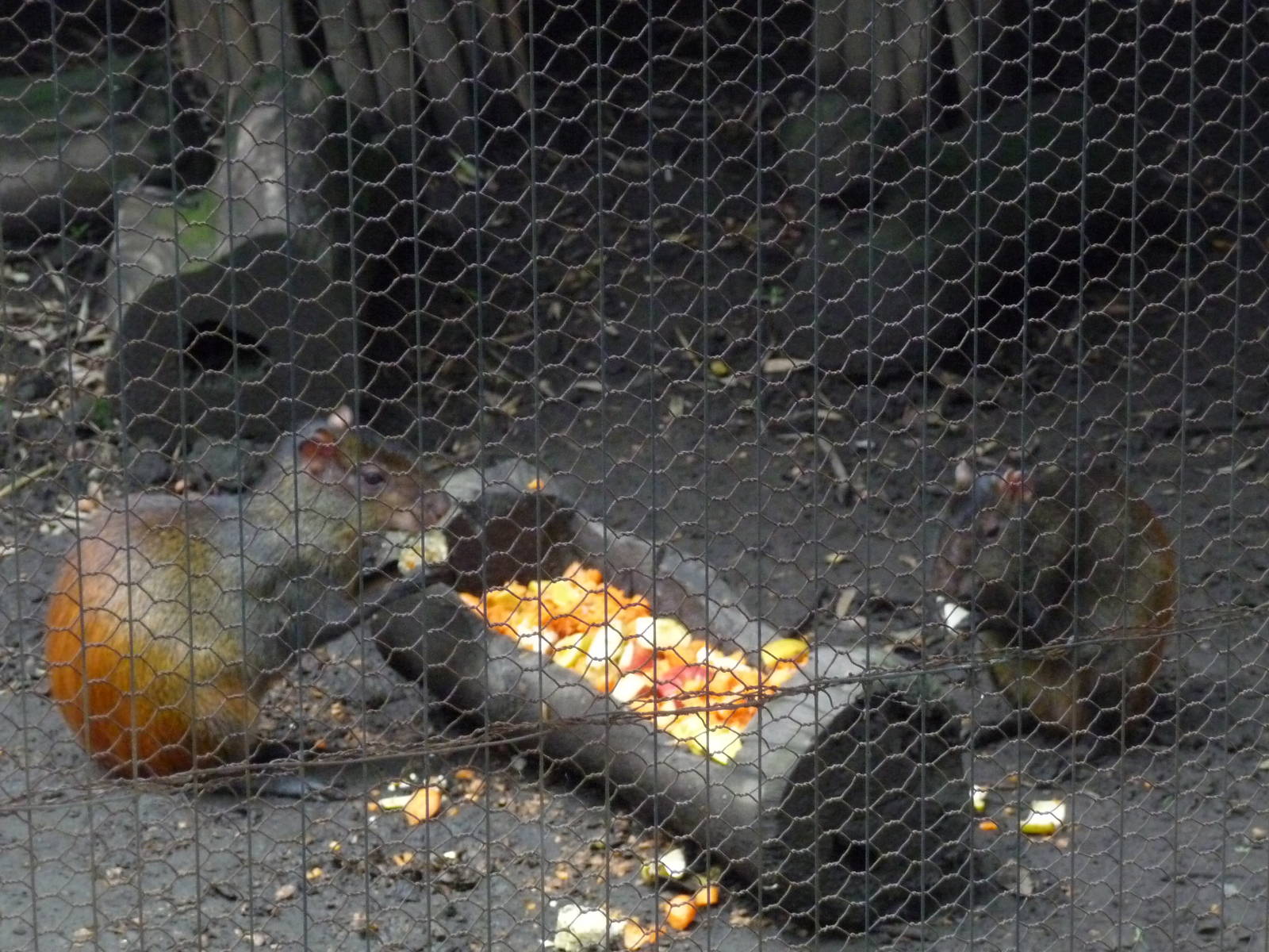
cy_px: 476
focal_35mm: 128
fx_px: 4692
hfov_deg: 15.4
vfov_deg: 11.6
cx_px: 634
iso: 800
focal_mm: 21.8
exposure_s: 1/200
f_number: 4.7
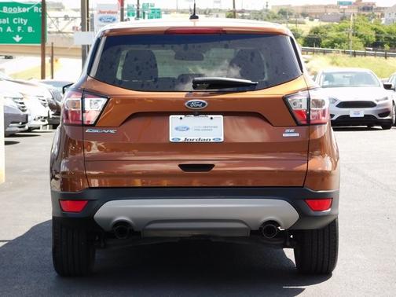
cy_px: 148
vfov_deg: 14.9
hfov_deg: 19.8
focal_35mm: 99
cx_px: 198
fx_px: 1133
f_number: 4.6
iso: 125
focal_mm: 17.6
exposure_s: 1/200
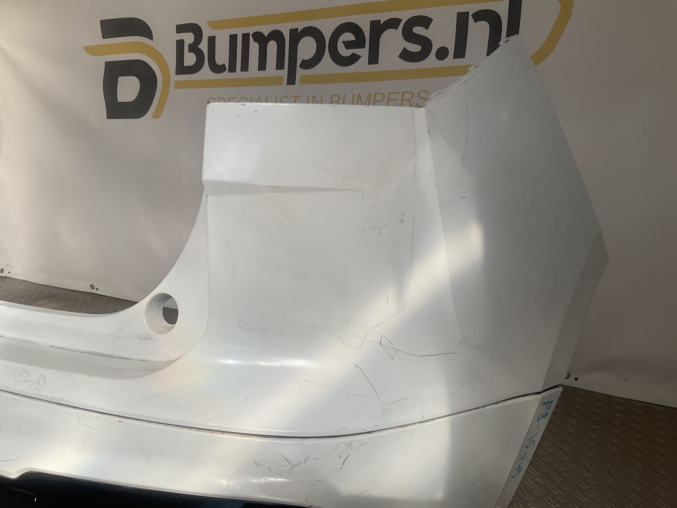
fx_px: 567
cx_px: 338
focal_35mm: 29
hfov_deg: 61.7
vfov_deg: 48.2
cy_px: 254
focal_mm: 3
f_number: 1.8
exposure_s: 1/1577
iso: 16
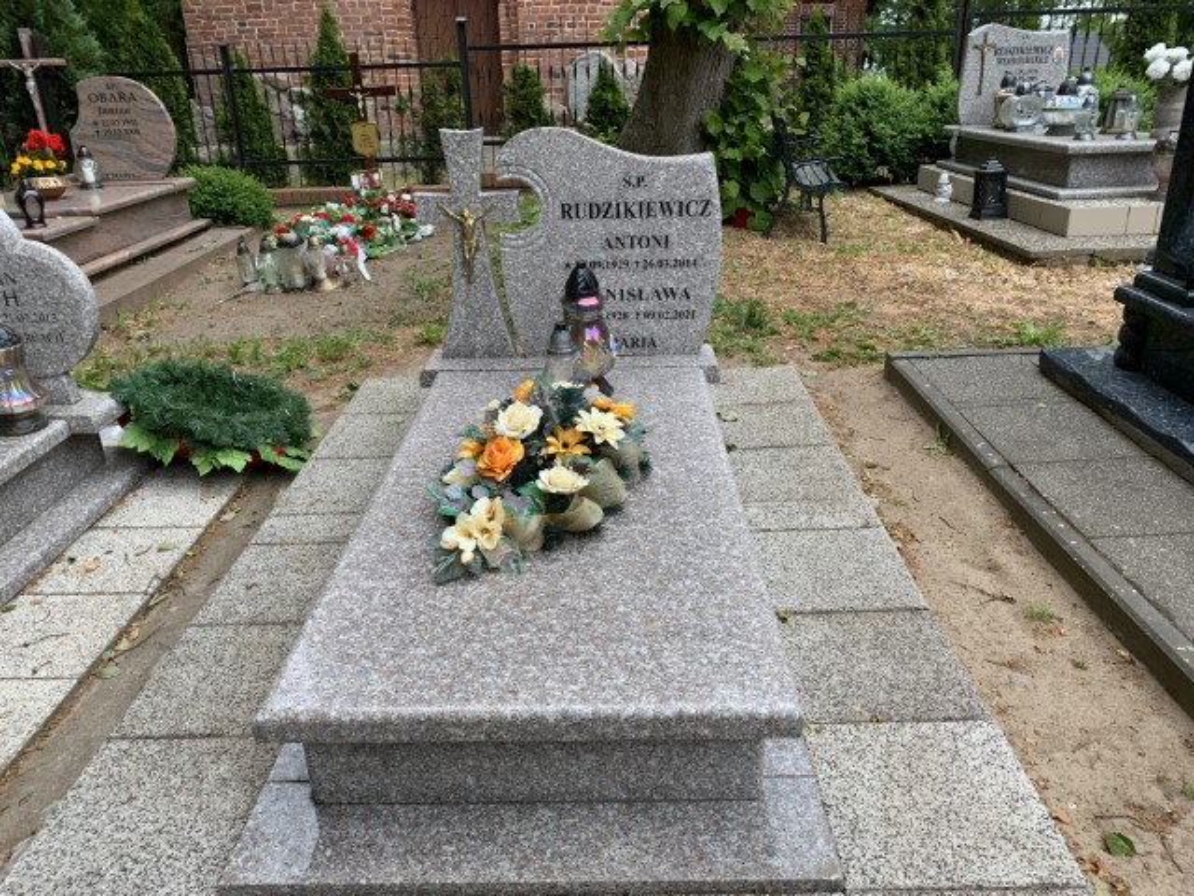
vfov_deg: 53.1
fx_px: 897
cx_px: 597
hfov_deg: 67.3
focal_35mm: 26
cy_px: 448
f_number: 1.8
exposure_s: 1/251
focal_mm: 4.25
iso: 25
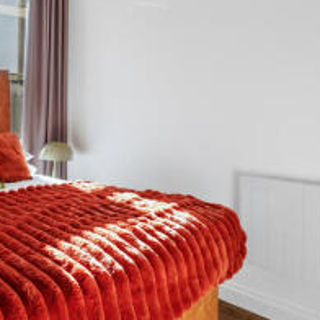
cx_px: 103
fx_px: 345
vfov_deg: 49.6
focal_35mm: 33
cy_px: 135
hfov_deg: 48.8
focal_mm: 16
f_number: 11
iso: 400
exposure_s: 1/15
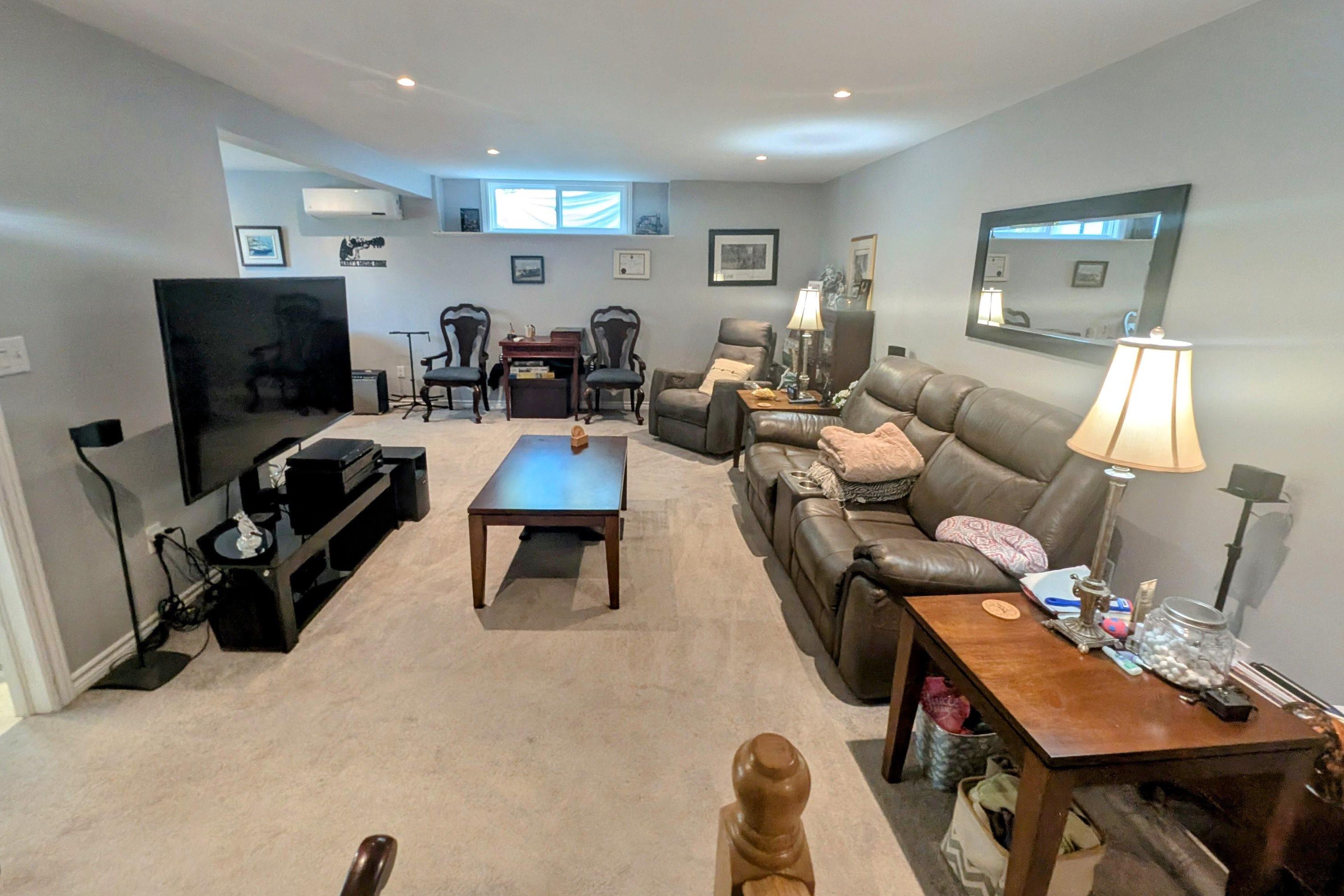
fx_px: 523
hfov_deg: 104.2
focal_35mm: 14
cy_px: 400
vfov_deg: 80.9
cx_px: 656
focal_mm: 1.95
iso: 246
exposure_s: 1/60
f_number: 2.2
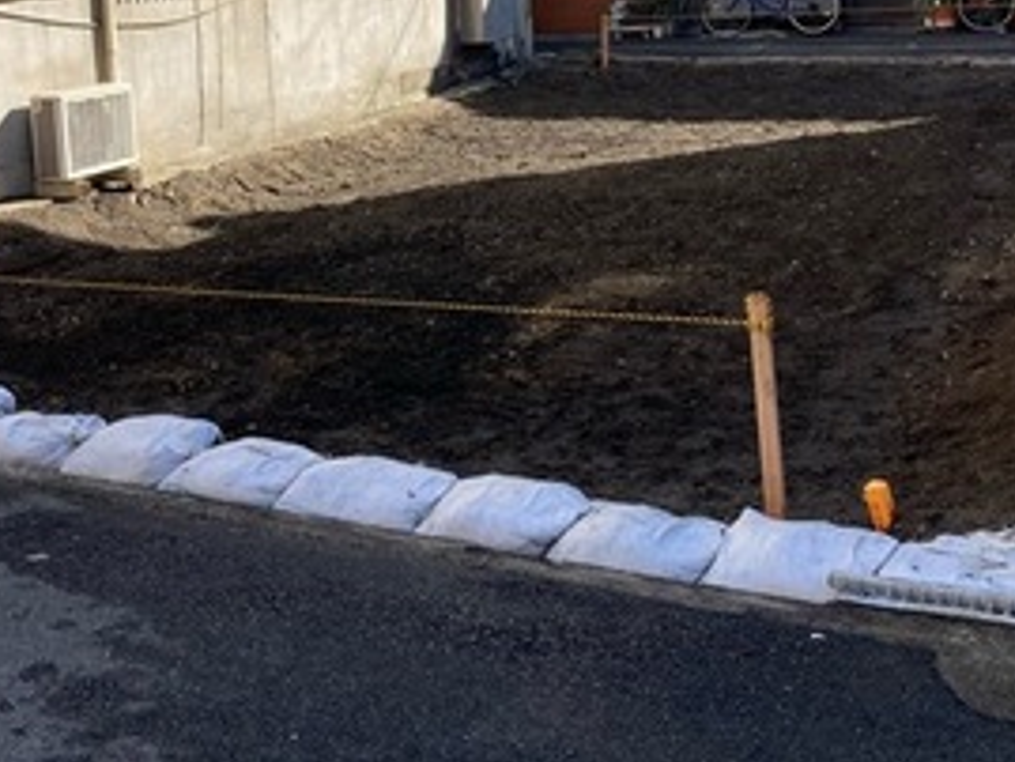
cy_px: 128
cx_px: 370
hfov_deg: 37.9
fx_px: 1467
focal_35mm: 50
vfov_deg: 28.4
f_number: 1.8
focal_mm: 3.99
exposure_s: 1/1245
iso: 20
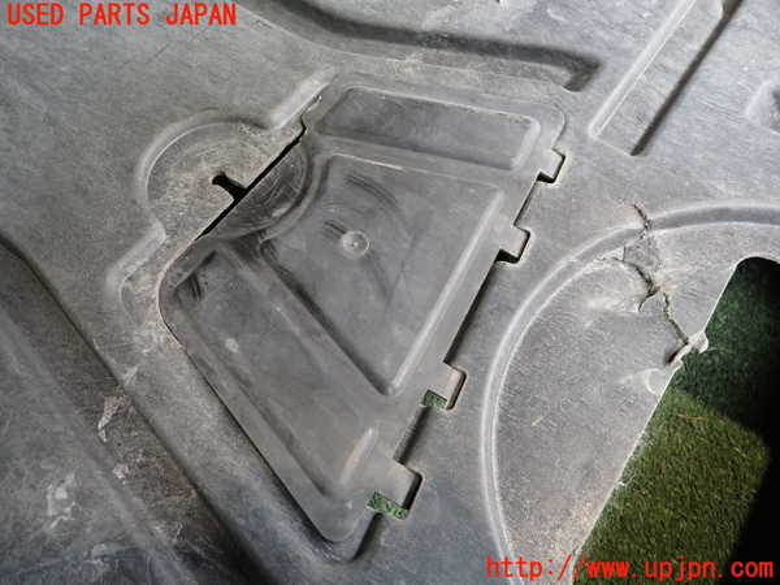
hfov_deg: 69.4
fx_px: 563
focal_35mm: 25
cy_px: 292
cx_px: 390
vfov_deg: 54.9
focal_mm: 4.5
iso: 250
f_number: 2
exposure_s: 1/30
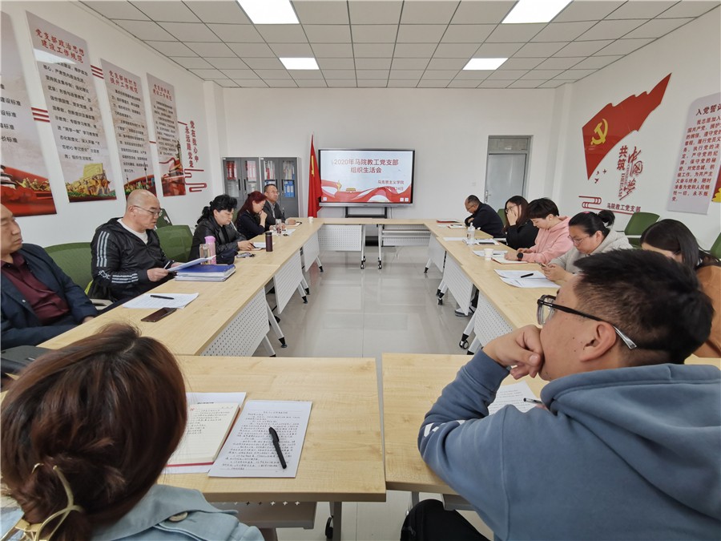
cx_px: 360
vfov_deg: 74.7
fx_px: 354
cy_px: 270
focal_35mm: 17
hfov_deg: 91.0
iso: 125
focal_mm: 2.26
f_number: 2.2
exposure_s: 1/100
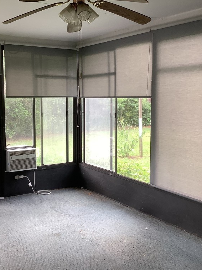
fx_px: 327
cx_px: 81
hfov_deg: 34.2
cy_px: 134
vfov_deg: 44.8
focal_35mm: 42
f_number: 2.4
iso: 50
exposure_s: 1/50
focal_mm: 3.3
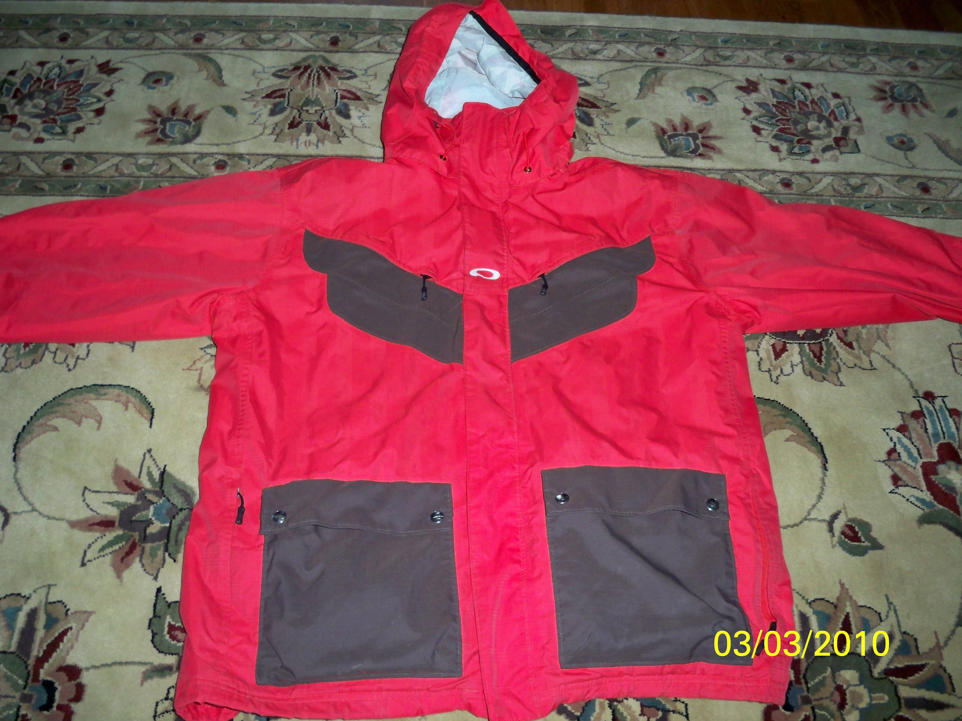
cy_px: 367
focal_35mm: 36
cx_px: 471
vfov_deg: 39.7
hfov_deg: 51.4
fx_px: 1000
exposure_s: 1/30
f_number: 3.1
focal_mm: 6.3
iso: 200
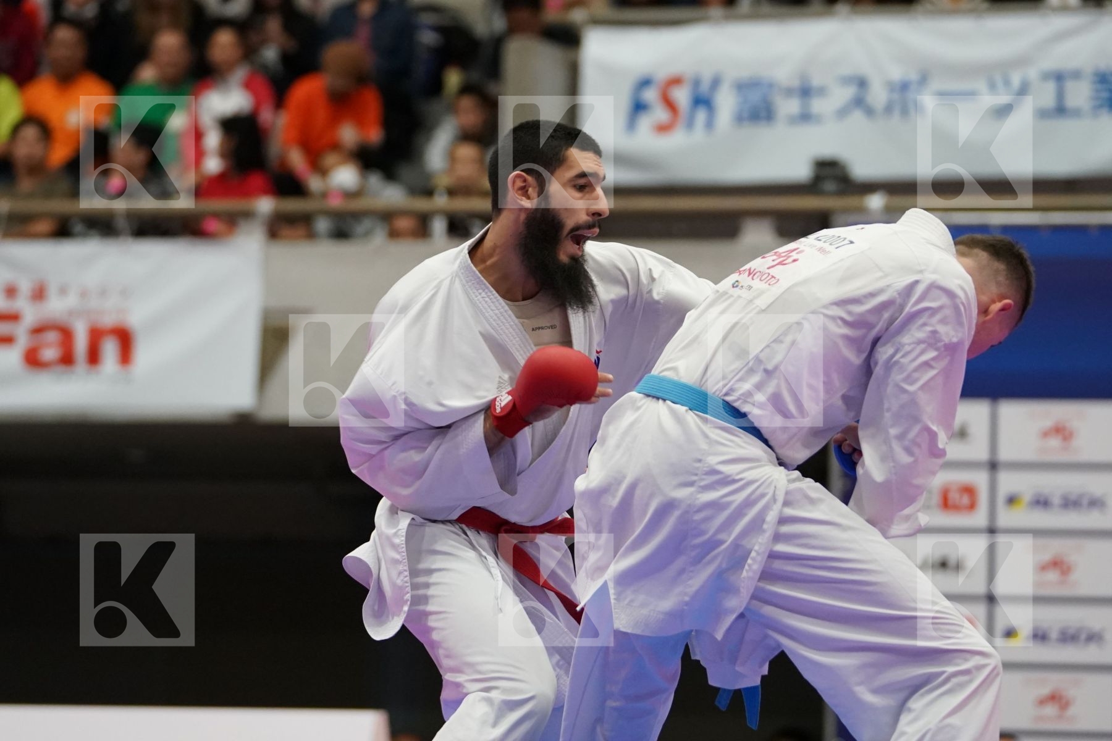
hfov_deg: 9.8
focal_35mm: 210
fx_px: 6486
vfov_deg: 6.5
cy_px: 370
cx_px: 556
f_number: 2.8
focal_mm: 140
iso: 4000
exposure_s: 1/1000
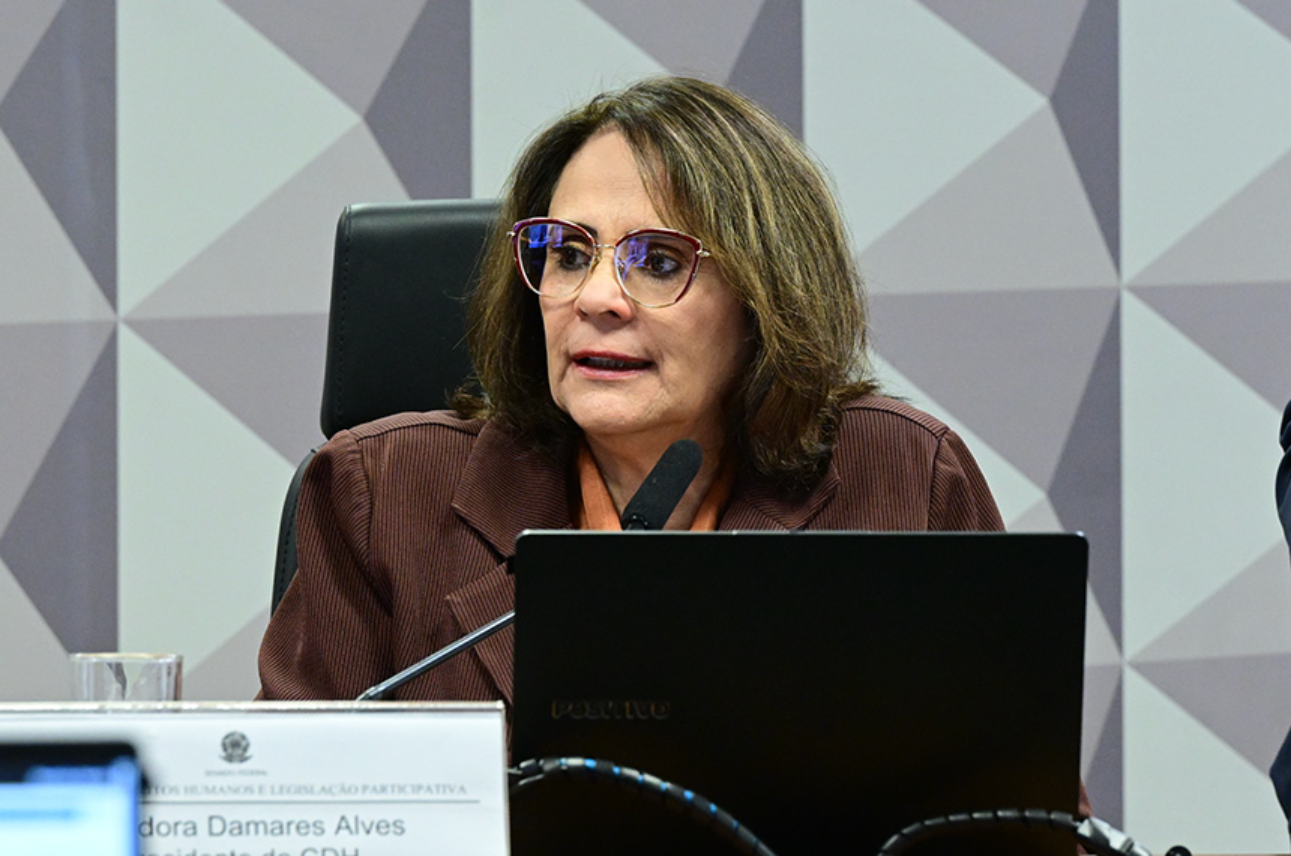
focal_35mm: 270
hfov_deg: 7.6
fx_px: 9664
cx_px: 646
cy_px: 428
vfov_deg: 5.1
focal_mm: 180
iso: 4000
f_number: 5.6
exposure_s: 1/125
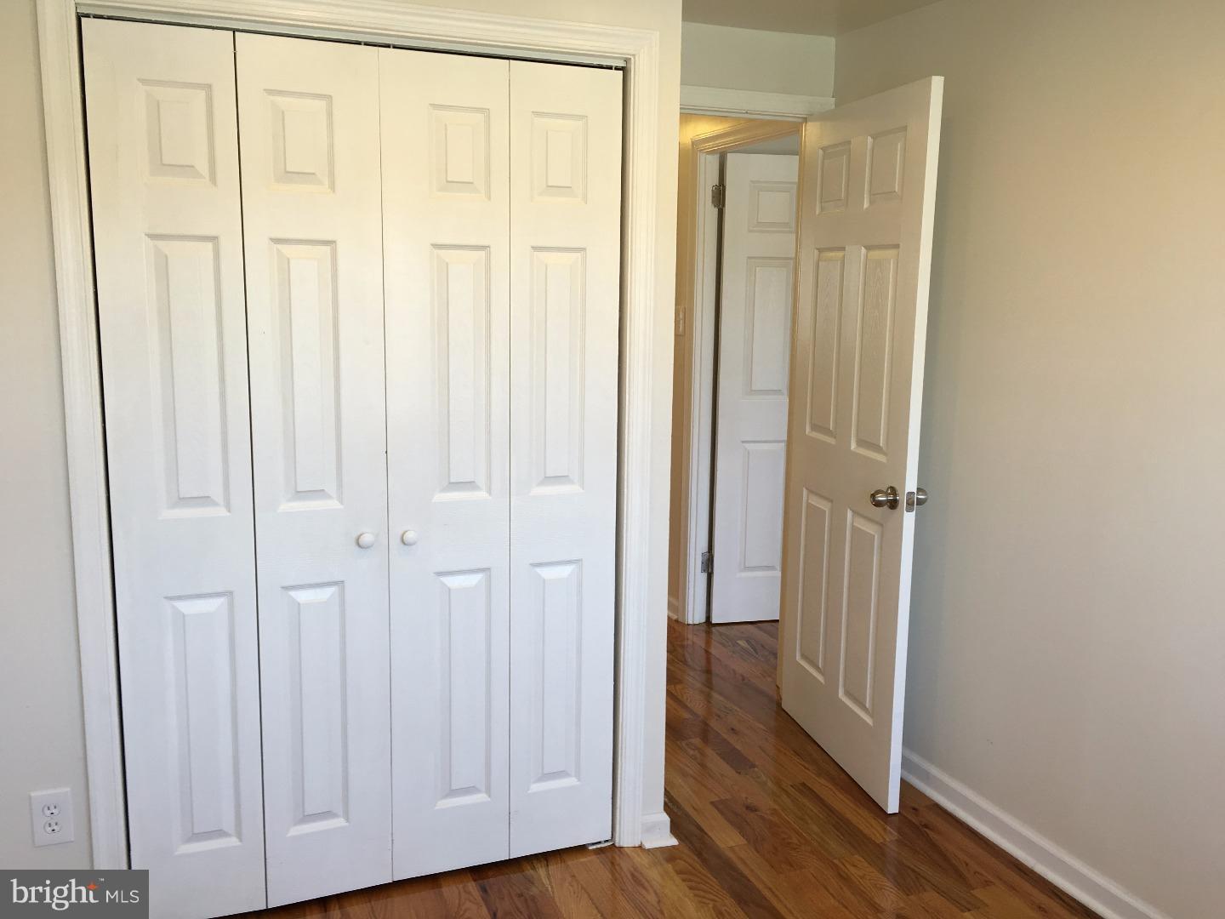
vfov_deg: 48.2
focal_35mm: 29
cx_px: 612
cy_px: 460
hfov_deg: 61.7
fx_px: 1026
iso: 25
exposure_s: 1/60
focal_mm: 4.15
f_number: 2.2
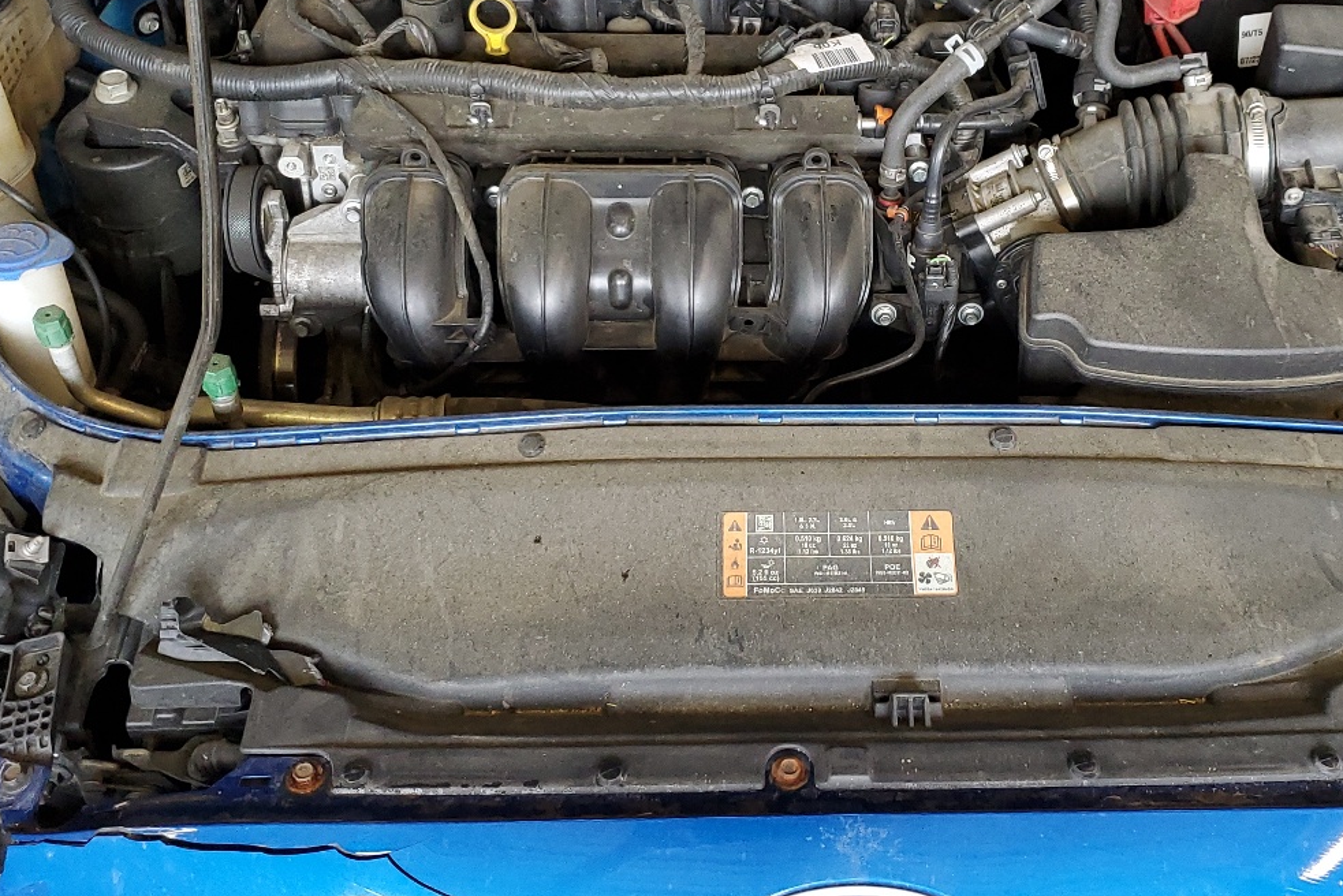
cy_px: 362
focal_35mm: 44
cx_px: 798
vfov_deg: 30.5
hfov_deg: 44.3
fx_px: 1642
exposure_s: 1/60.2
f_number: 1.5
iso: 165
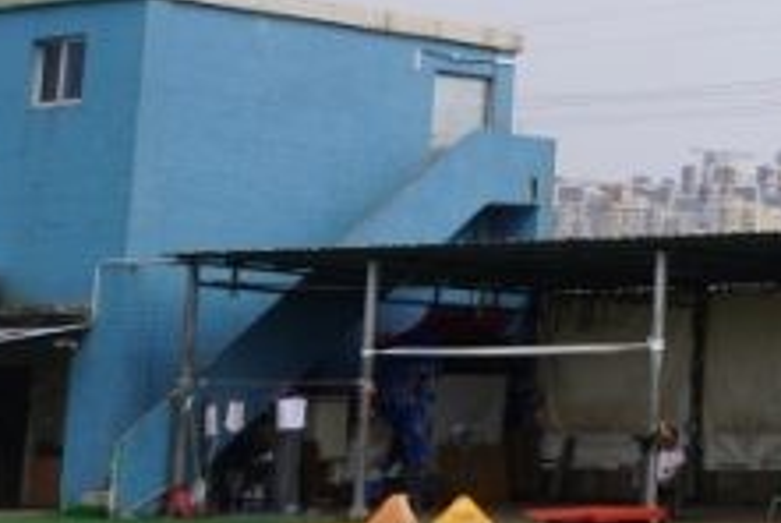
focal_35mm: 111
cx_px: 1664
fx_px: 2411
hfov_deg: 14.5
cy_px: 12
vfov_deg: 12.3
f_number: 10
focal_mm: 16
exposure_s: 1/160
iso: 100
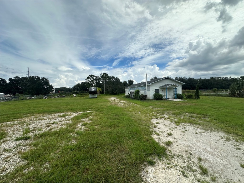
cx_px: 122
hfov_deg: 102.1
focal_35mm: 14
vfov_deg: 85.7
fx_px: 99
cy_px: 92
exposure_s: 1/3731
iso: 50
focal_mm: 2.22
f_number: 2.2
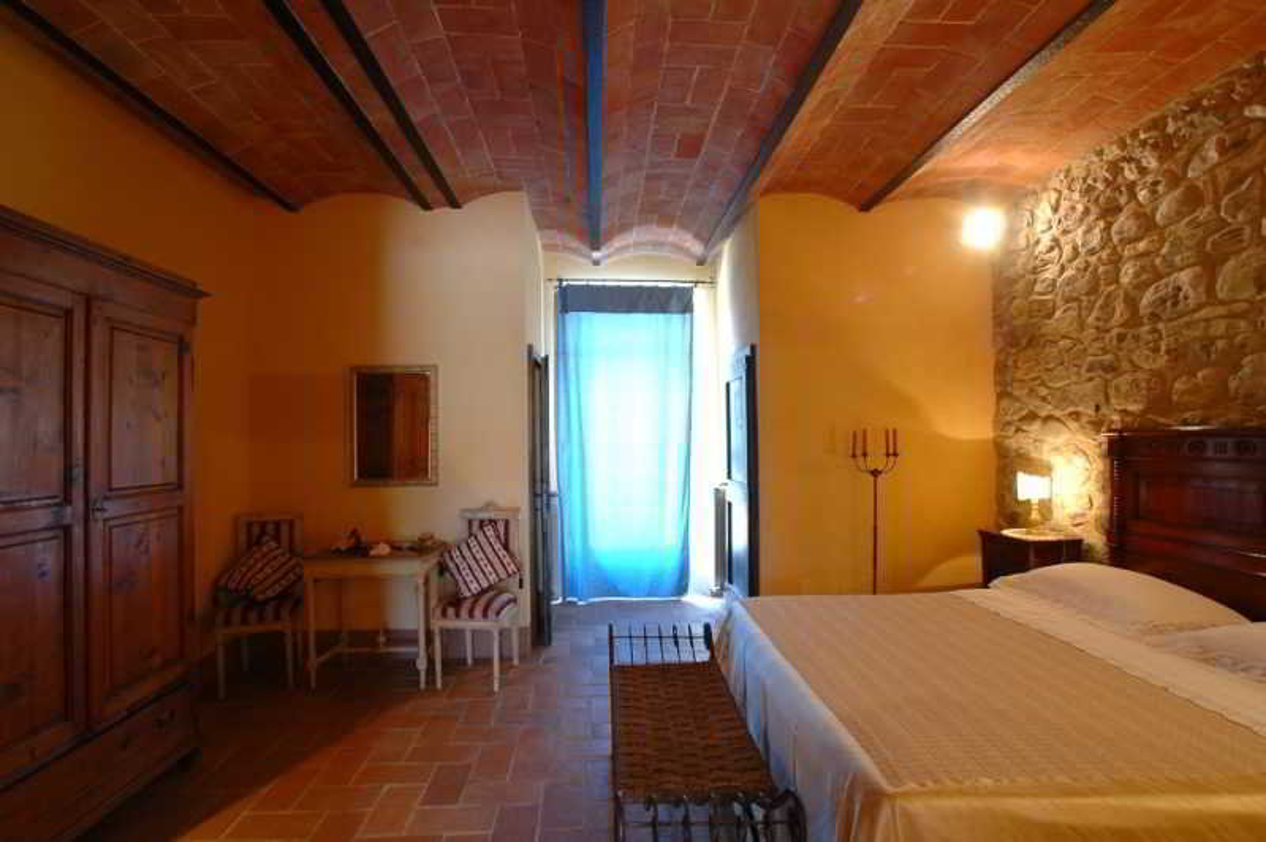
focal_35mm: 16
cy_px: 421
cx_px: 633
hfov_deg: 95.0
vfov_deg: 72.0
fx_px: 580
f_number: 8
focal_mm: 11
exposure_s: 1
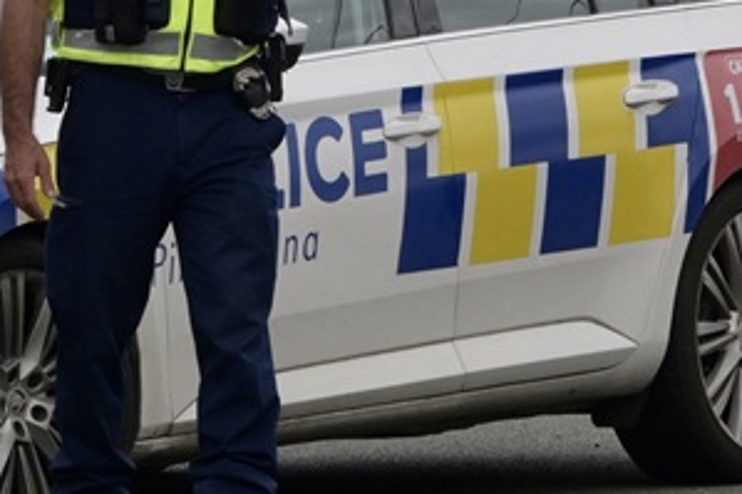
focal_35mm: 681
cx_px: 878
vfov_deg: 2.0
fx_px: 14028
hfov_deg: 3.0
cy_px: -271
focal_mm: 140
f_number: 14
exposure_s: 1/500
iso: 640
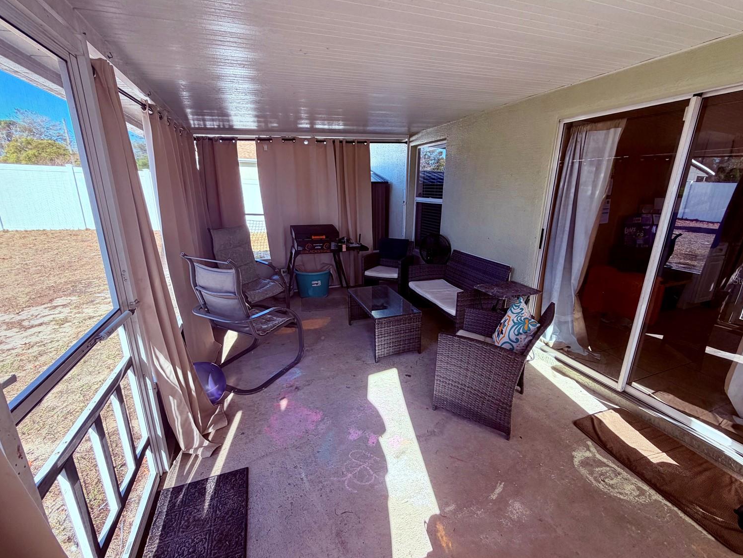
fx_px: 322
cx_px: 382
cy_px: 280
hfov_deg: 98.1
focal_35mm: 15
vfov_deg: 81.8
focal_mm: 2.22
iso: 50
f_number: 2.2
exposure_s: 1/145
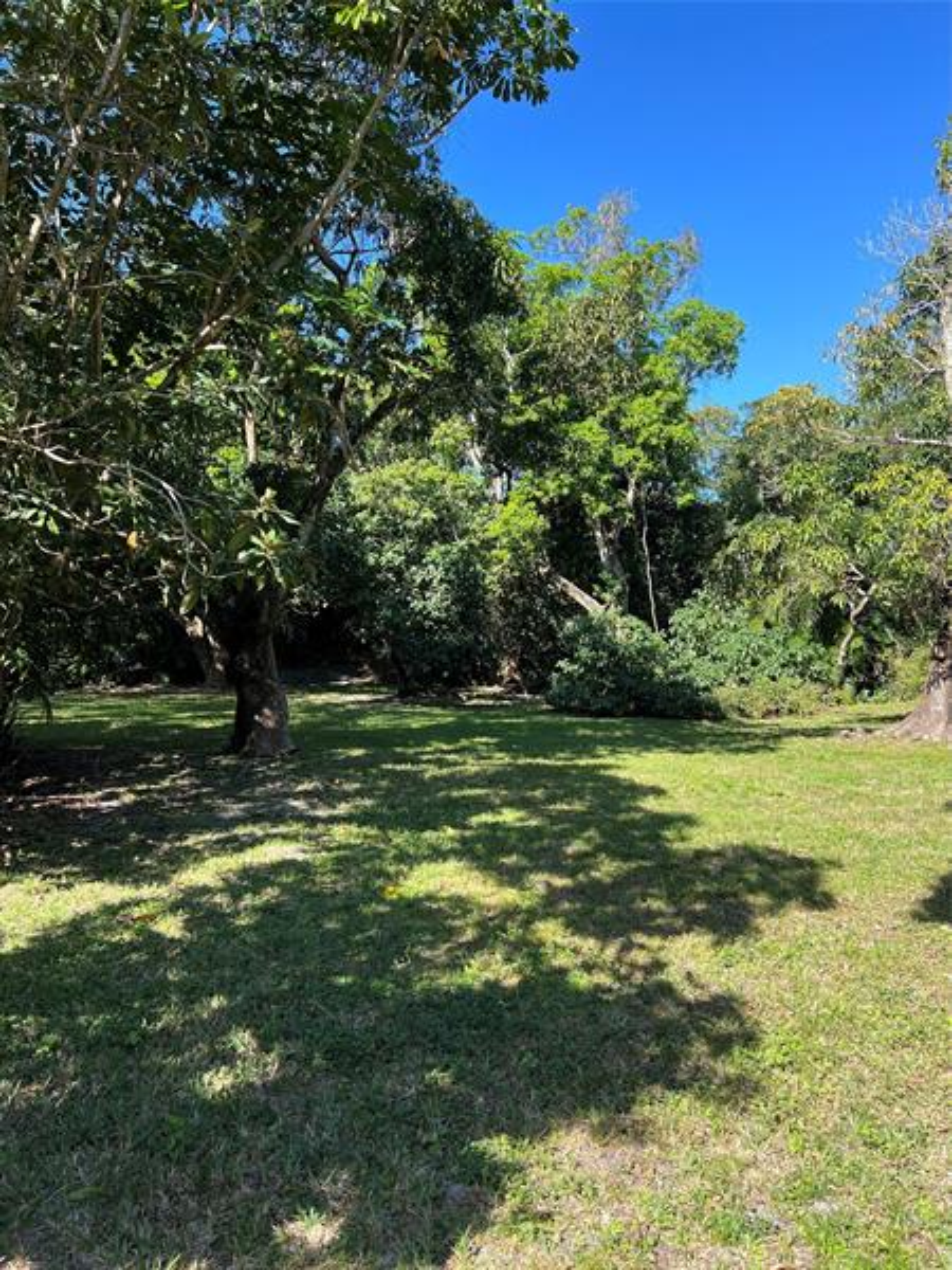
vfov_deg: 67.3
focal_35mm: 26
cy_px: 635
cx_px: 476
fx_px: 953
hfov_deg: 53.1
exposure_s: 1/917
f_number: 1.5
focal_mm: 5.7
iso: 50
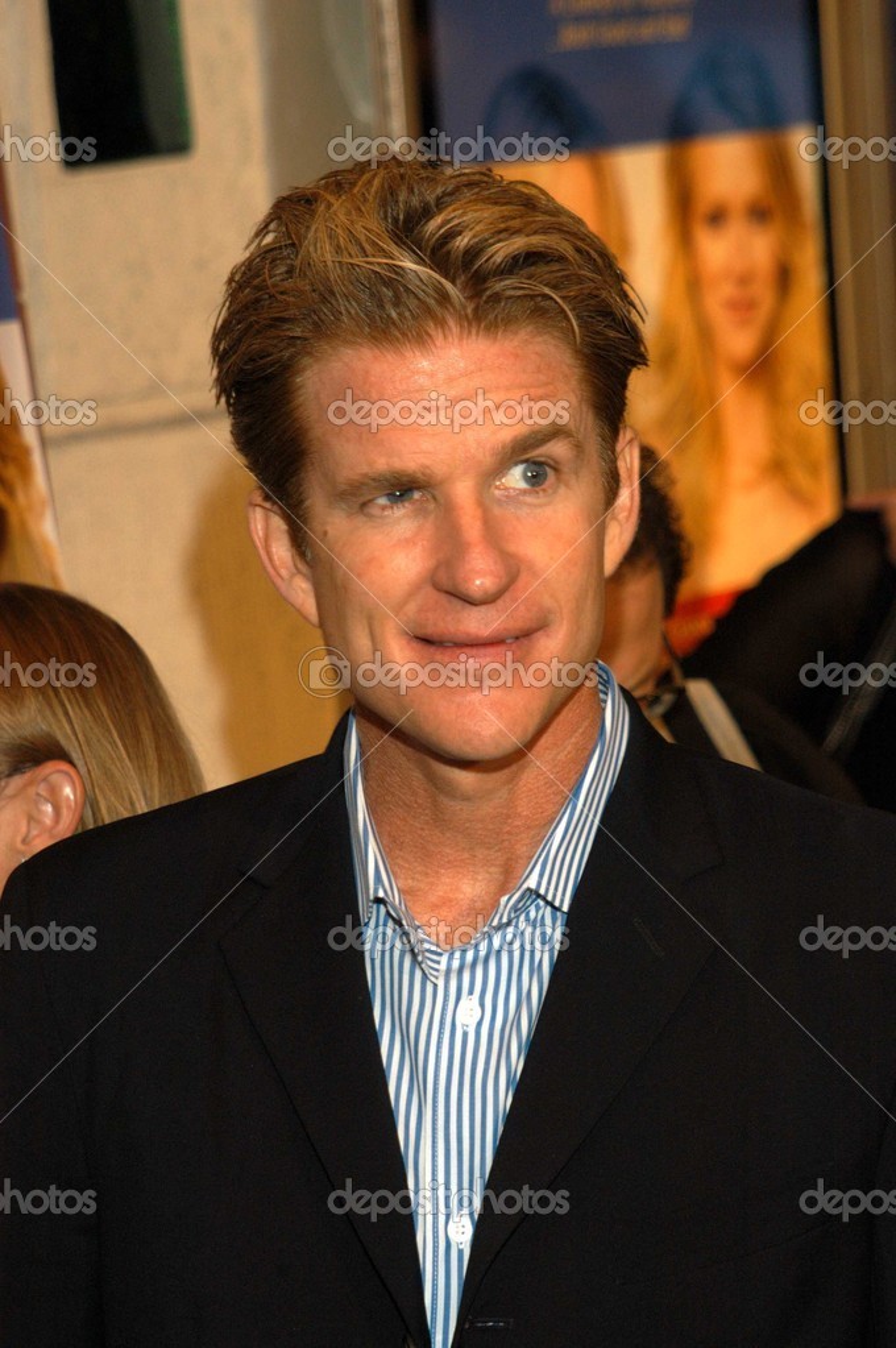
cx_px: 448
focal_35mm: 158
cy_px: 674
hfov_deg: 8.7
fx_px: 5892
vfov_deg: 13.1
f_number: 5.6
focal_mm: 105
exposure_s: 1/180
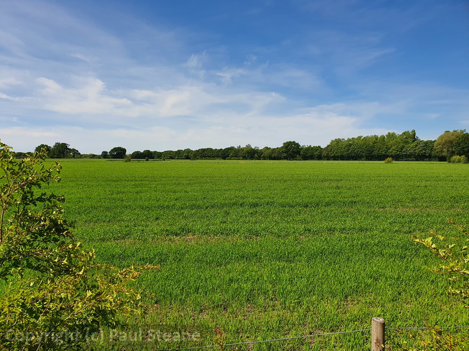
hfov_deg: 67.3
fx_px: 352
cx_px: 234
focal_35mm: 26
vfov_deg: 53.1
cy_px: 176
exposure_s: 1/2544
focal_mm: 4.32
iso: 50
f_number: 2.4
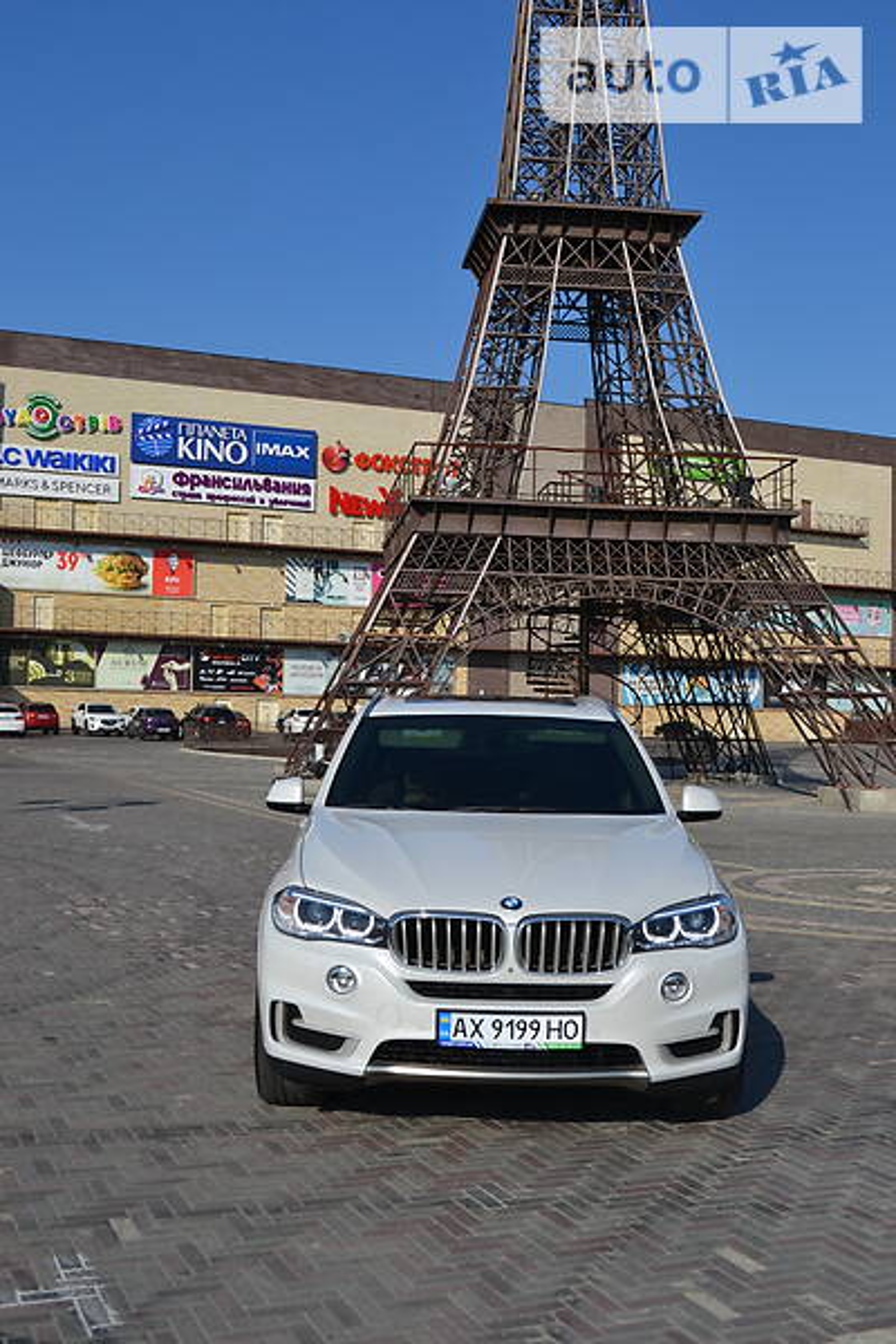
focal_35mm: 39
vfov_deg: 49.6
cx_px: 448
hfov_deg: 34.2
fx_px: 1456
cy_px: 672
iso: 100
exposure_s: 1/320
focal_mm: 26
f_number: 9
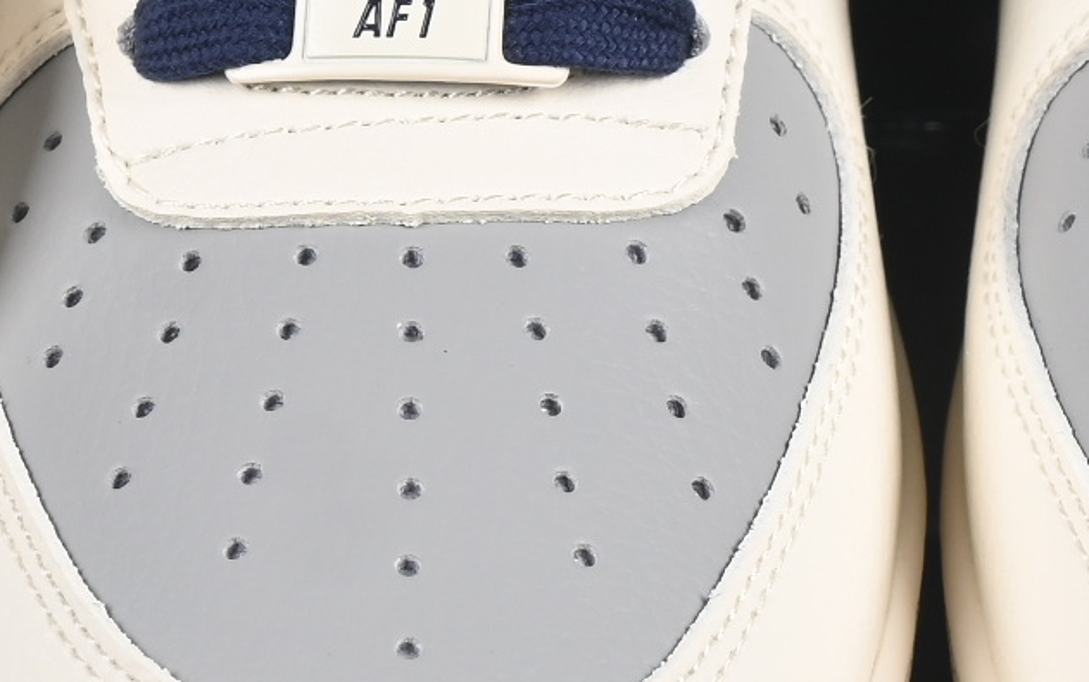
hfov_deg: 6.2
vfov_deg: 3.9
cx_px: 904
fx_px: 10006
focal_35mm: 337
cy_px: 243
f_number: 7.1
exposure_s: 1/80
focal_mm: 50
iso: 160
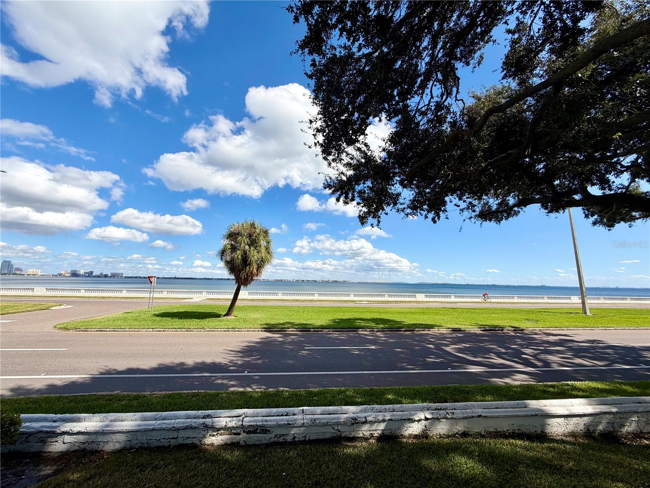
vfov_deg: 85.7
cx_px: 325
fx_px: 263
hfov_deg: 102.1
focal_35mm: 14
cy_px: 244
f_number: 2.2
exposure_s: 1/1105
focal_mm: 2.22
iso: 20
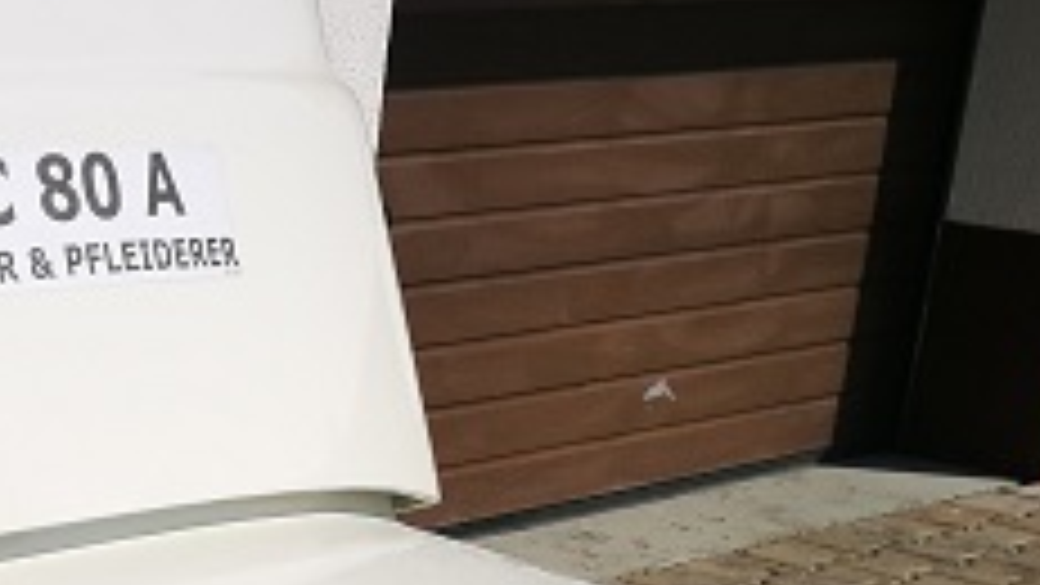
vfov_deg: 11.5
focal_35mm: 102
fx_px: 2813
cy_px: 828
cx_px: -437
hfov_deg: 18.9
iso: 50
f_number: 2.2
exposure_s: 1/1658
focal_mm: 4.5
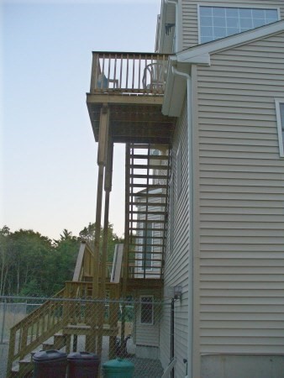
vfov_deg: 50.1
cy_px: 189
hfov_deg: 38.7
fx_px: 404
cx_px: 142
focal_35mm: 37
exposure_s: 1/200
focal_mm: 6.1
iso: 80
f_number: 2.8
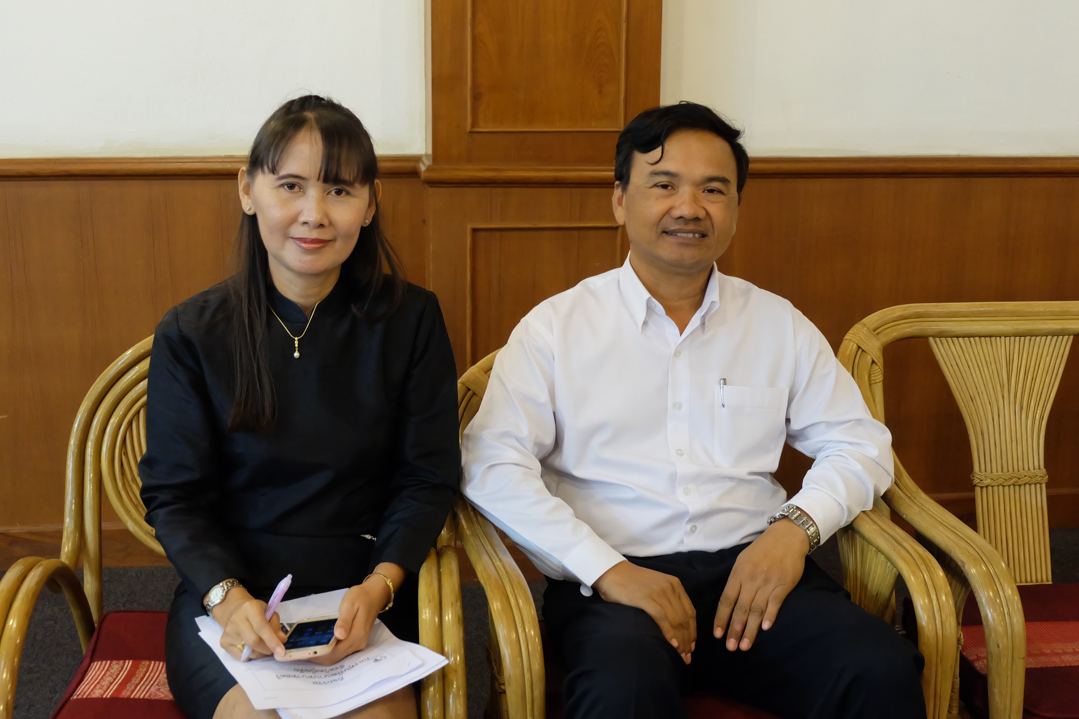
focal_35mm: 45
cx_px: 556
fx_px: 1349
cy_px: 339
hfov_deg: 43.6
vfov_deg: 29.9
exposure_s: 1/25
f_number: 4.5
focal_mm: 28.2
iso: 3200
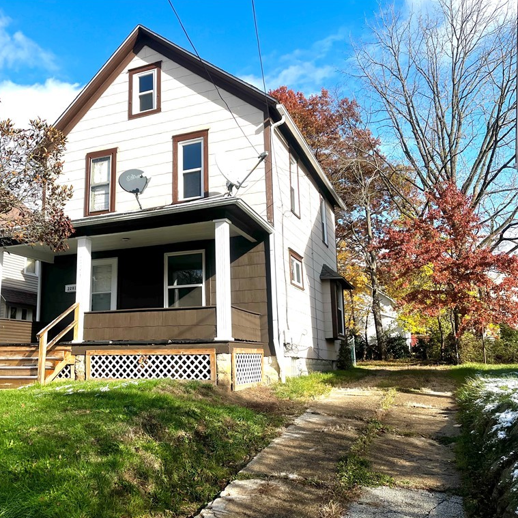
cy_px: 259
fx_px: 525
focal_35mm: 31
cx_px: 169
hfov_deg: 51.5
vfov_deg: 52.5
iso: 50
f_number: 1.6
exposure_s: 1/3521
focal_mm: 5.1
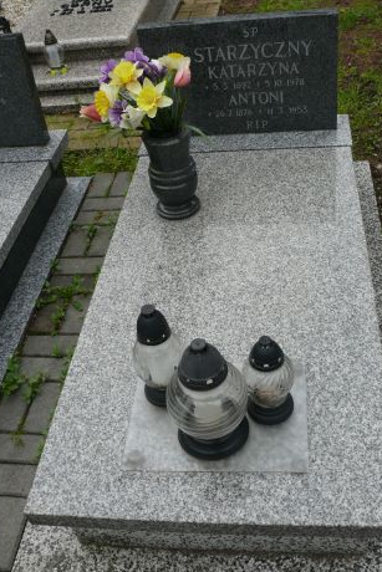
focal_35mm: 38
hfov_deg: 35.0
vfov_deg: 50.7
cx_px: 213
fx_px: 604
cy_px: 296
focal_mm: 7.4
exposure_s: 1/200
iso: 100
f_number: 4
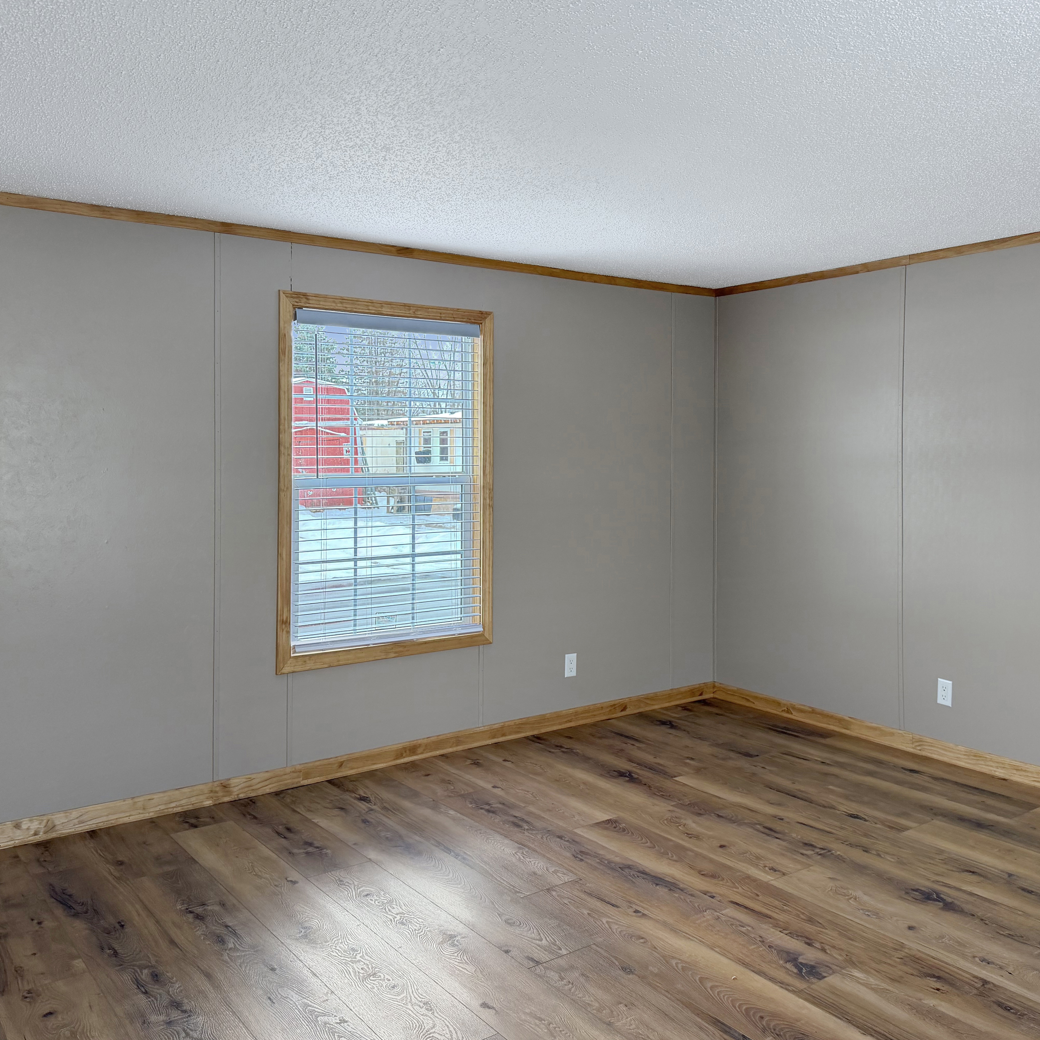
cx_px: 581
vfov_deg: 55.6
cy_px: 510
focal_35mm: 29
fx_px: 986
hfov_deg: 55.5
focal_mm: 6.76
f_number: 1.78
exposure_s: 1/217
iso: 160
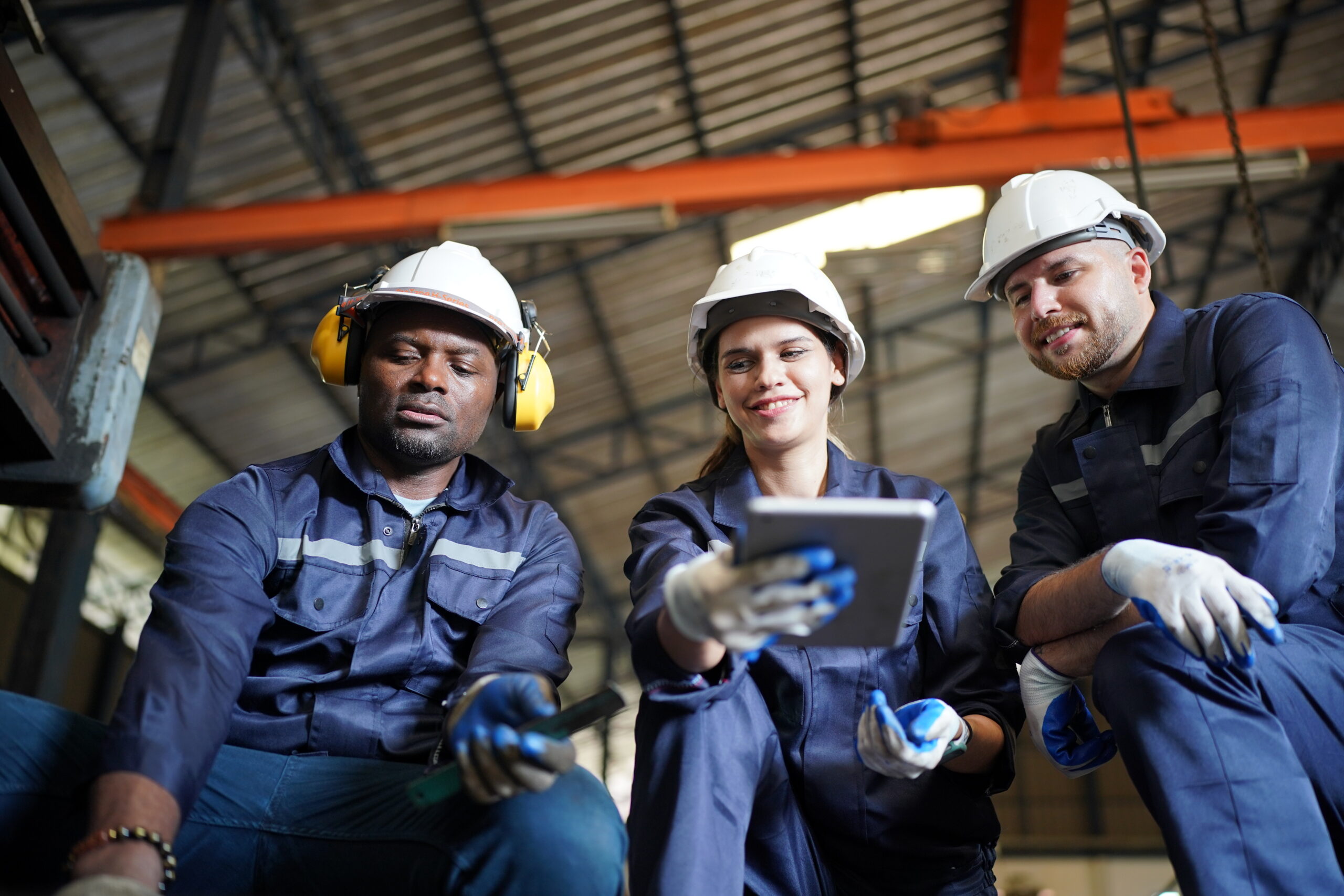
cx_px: 672
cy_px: 448
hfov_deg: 54.4
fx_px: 1307
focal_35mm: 35
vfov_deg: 37.9
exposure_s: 1/125
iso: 320
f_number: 1.4
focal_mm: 35
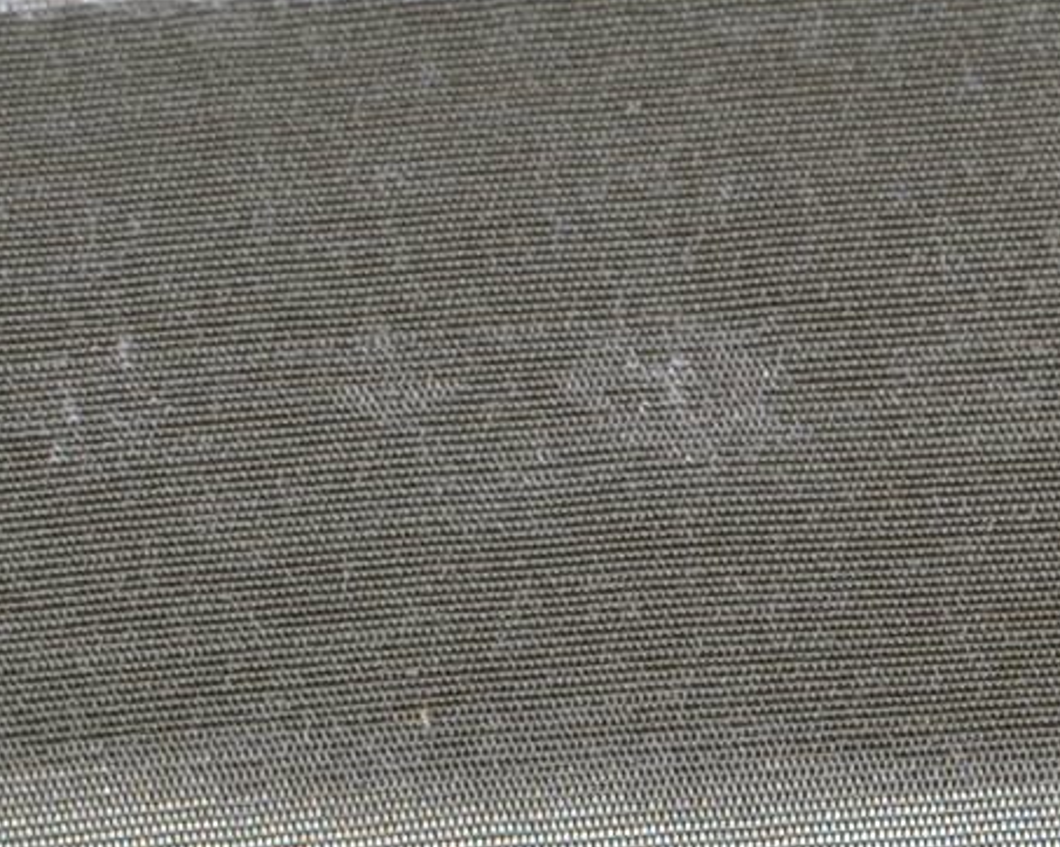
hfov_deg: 7.1
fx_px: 8390
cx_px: 1844
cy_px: 461
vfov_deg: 5.8
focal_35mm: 268
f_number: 5.6
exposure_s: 1/160
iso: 100
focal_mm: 35
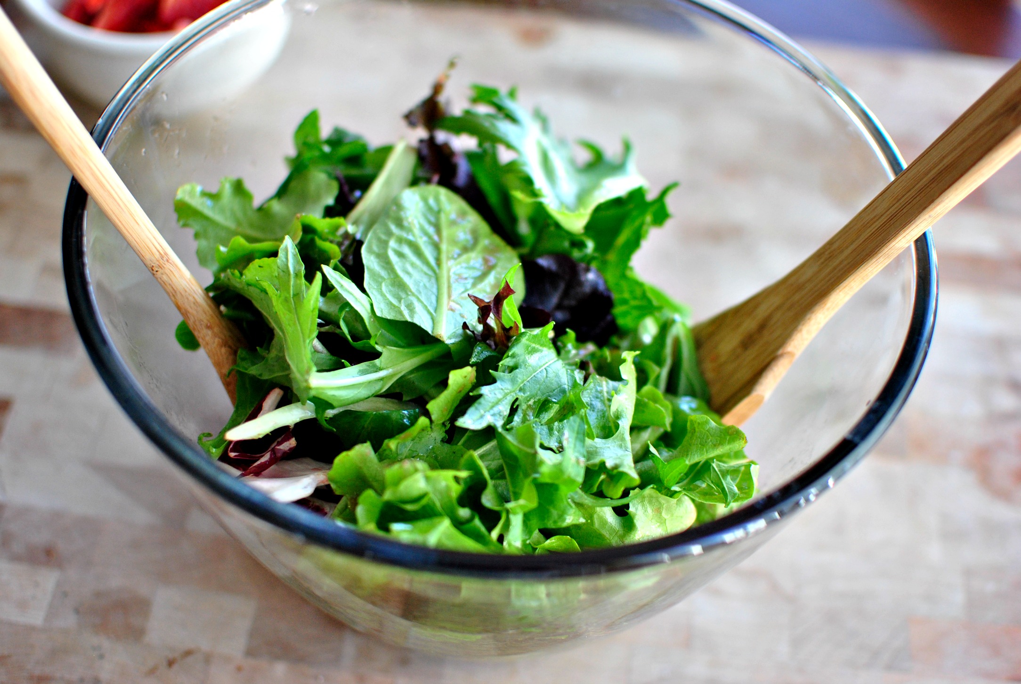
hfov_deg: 37.8
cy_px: 342
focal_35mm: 52
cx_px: 510
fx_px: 1491
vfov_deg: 25.8
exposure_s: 1/160
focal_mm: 35
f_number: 2.2
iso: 400
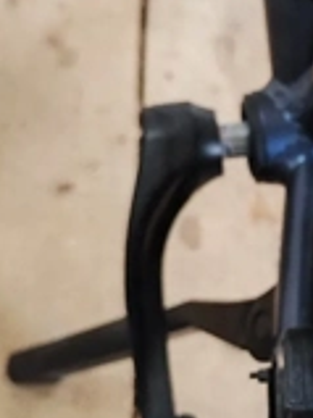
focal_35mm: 58
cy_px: 218
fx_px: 700
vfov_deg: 33.3
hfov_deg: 23.2
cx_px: 368
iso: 1869
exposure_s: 1/13
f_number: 1.88
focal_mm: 5.59
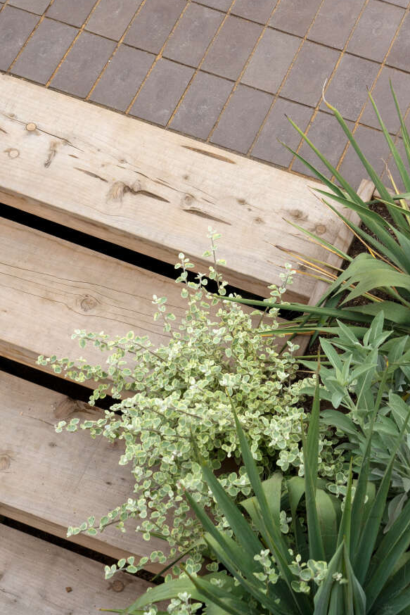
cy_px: 255
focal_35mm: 92
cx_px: 248
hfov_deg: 14.9
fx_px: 1571
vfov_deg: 22.1
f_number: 10
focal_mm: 67
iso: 800
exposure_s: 1/640
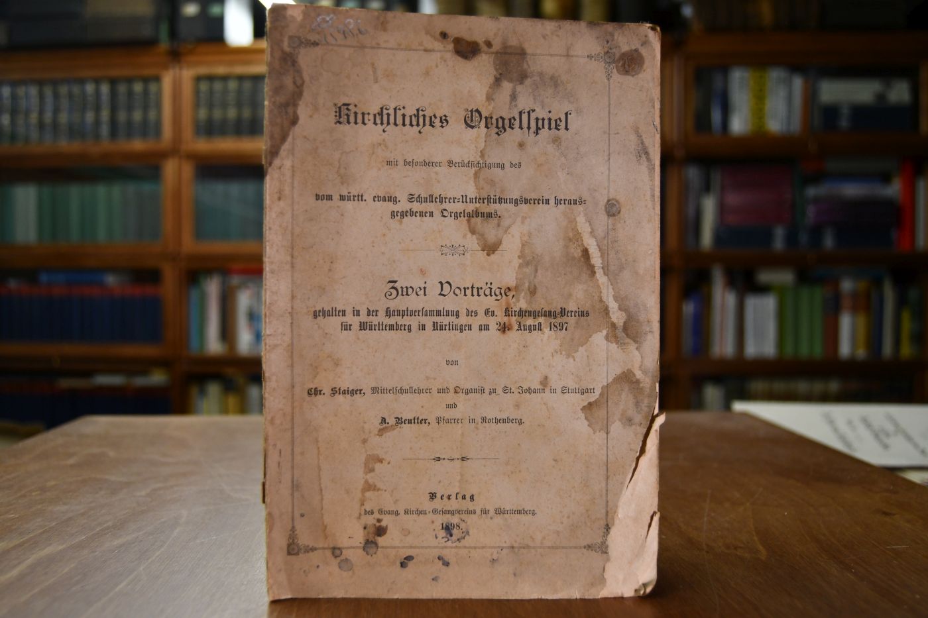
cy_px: 309
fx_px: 851
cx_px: 464
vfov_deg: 40.0
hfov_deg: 57.2
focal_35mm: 33
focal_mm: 22
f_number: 3.5
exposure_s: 1/125
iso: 800
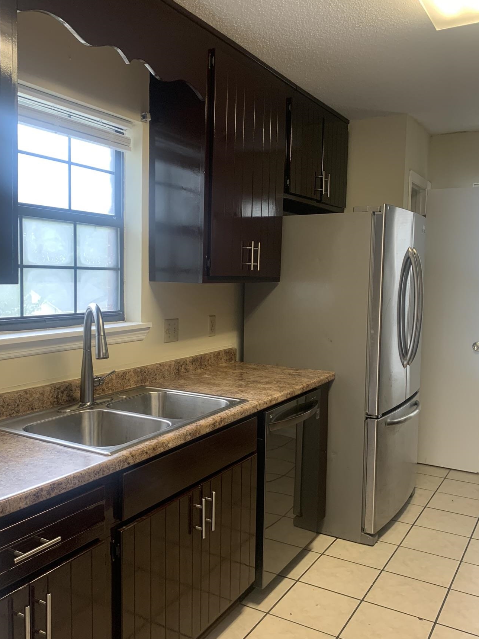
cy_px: 319
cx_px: 222
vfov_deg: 58.4
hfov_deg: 45.4
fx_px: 572
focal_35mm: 31
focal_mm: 4.25
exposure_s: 1/60
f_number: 1.8
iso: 100
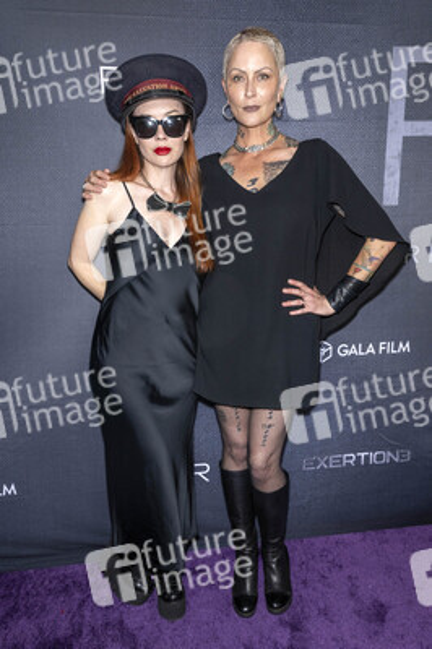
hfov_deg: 48.7
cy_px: 324
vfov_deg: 68.4
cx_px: 216
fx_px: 478
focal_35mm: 26
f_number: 5.6
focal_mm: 26.5
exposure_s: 1/200
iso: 800
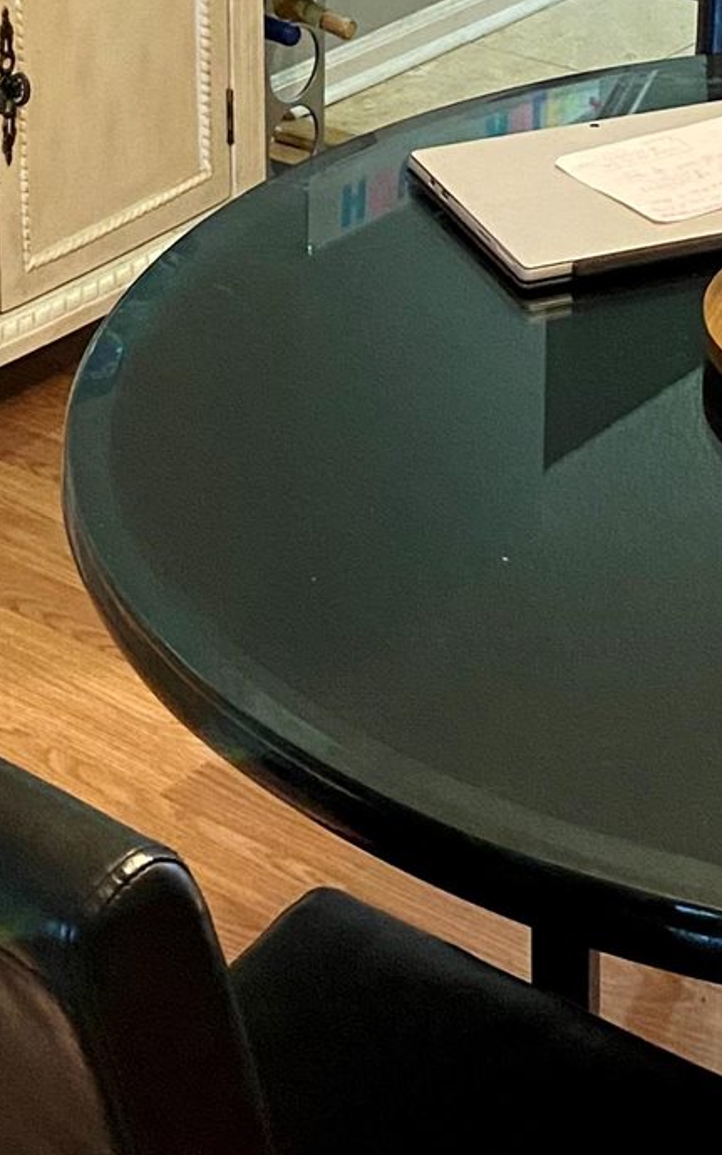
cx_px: 618
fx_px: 2898
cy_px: -460
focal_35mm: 92
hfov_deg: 14.1
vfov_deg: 20.1
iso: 500
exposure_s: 1/60
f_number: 1.8
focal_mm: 4.25
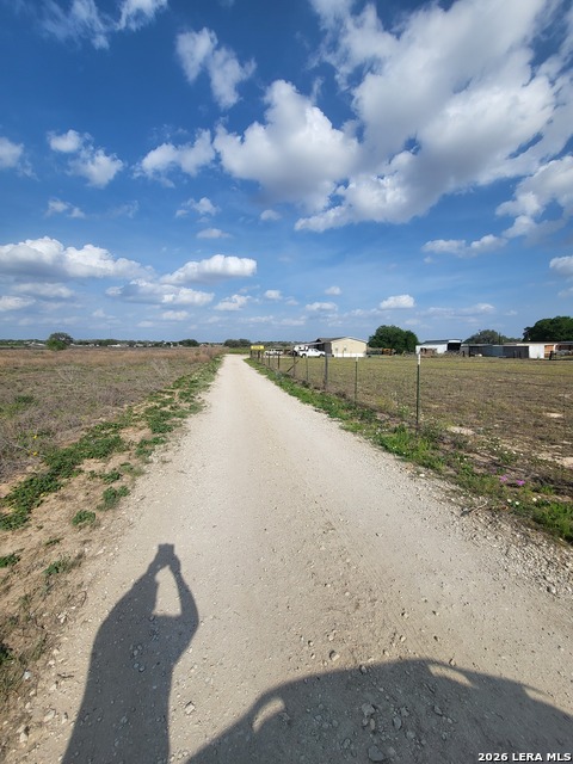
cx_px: 286
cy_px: 382
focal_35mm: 13
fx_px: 287
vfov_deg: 106.2
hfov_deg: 89.9
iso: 32
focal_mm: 1.74
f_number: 2.2
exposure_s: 1/1628
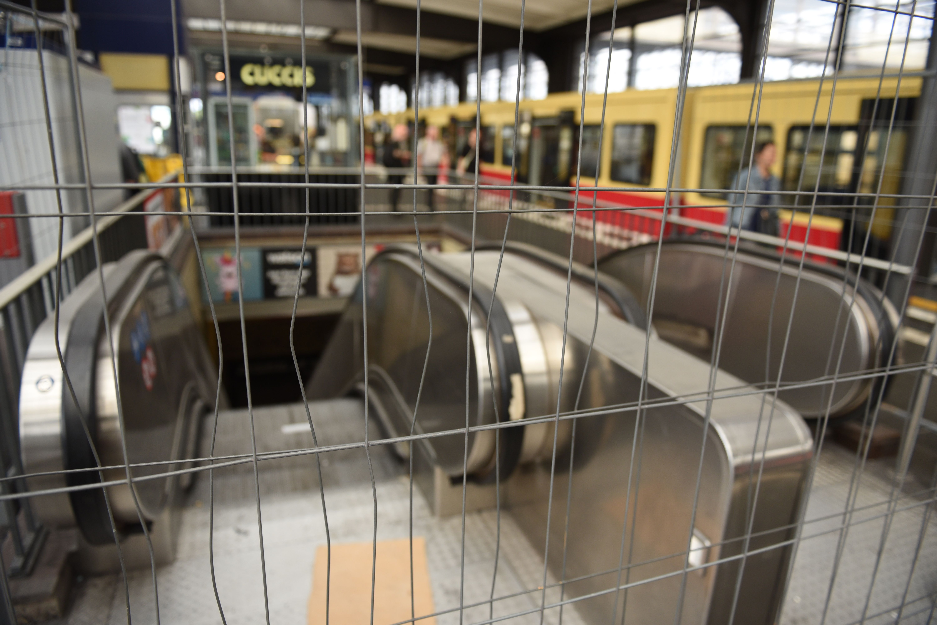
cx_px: 468
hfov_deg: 73.7
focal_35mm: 24
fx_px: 625
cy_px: 312
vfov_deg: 53.2
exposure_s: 1/640
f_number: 2.8
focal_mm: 24
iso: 500
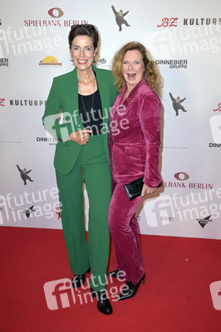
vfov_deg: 54.5
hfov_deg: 37.8
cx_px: 110
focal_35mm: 35
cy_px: 166
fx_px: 323
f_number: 5.6
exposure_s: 1/160
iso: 640
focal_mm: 35
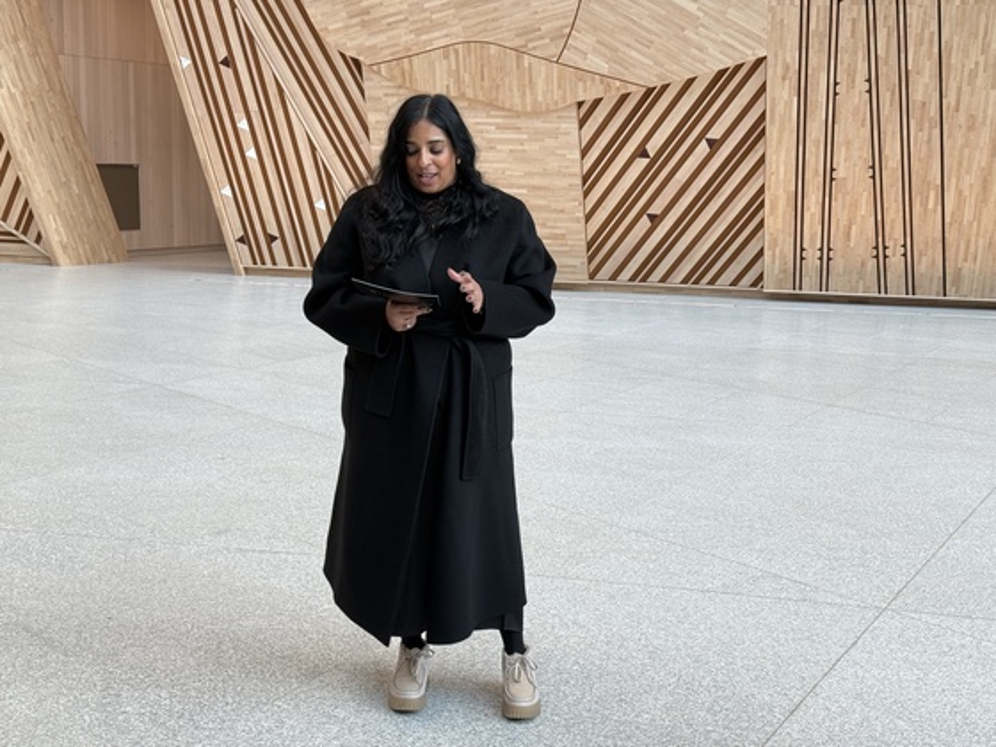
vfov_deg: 30.3
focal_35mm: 48
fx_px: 1381
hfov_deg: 39.7
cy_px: 374
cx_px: 498
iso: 50
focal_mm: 6.76
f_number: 1.78
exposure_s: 1/118
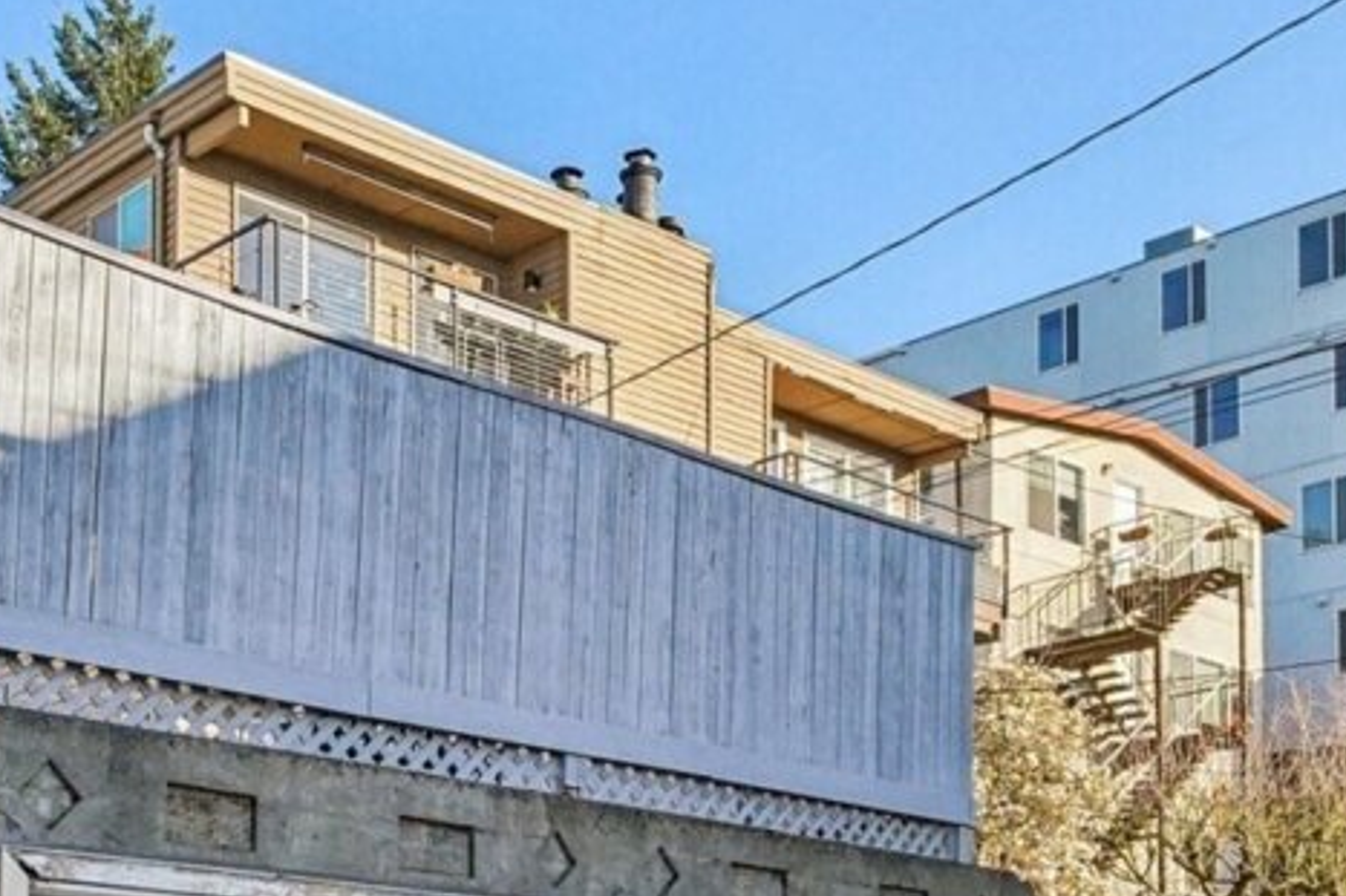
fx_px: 1794
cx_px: 502
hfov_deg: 40.8
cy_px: 408
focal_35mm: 48
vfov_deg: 28.0
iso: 1600
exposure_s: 1/1000
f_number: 8
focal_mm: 16
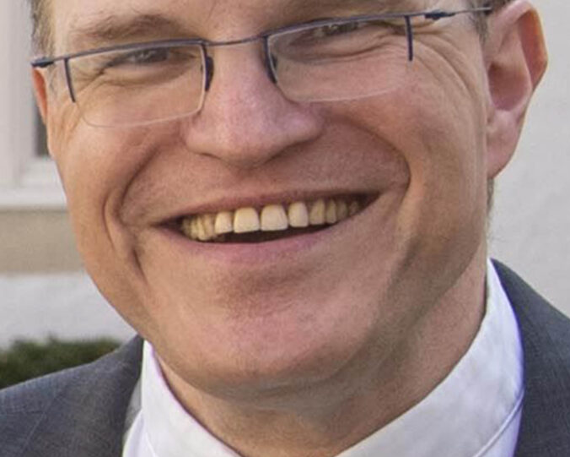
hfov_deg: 17.8
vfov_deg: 14.2
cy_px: 103
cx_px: 243
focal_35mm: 108
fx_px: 1822
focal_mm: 38
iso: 360
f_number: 8
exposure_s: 1/250
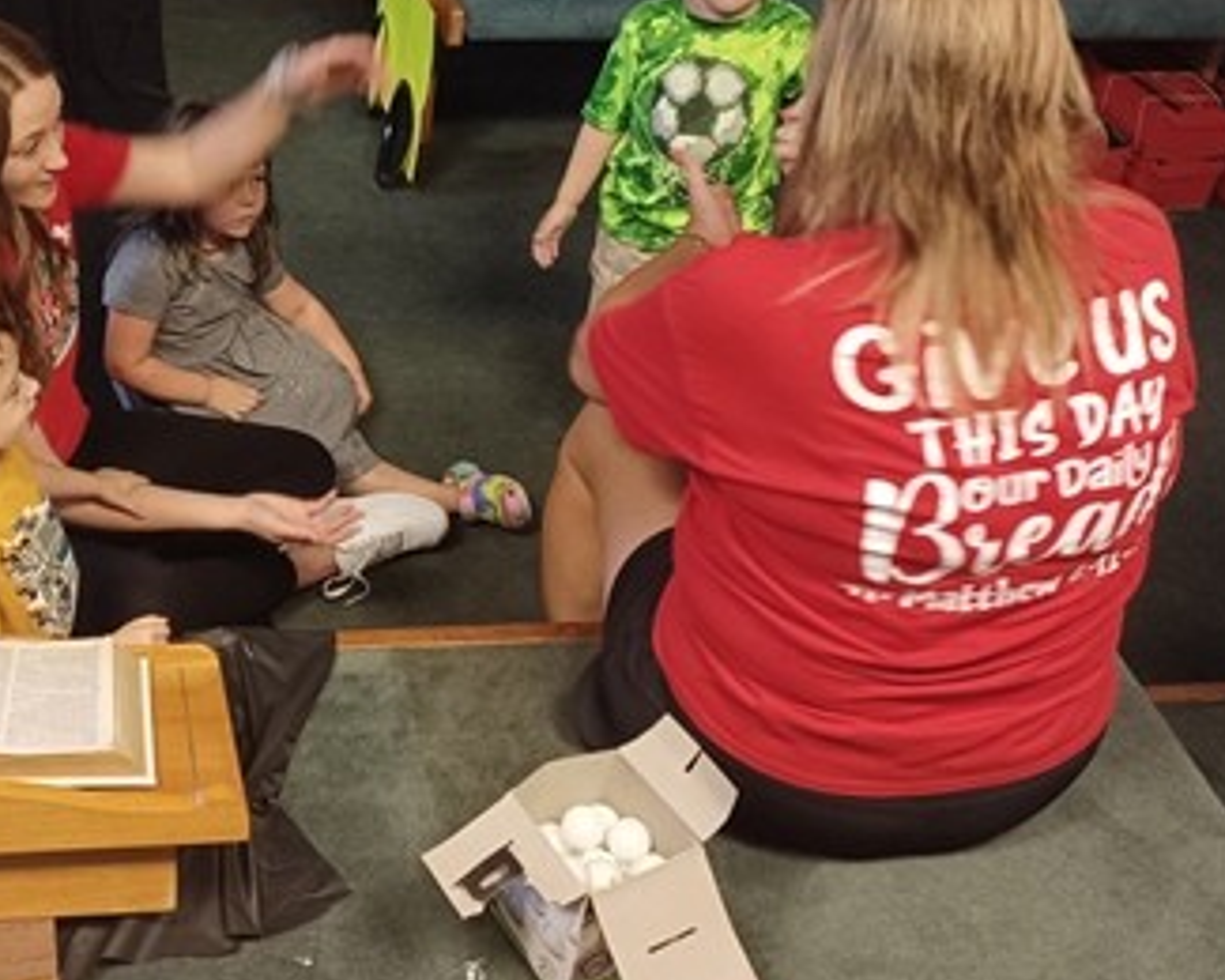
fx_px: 1740
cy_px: 351
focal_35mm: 48
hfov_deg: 37.9
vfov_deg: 31.3
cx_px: 313
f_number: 1.8
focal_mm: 4.6
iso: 500
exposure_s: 1/24
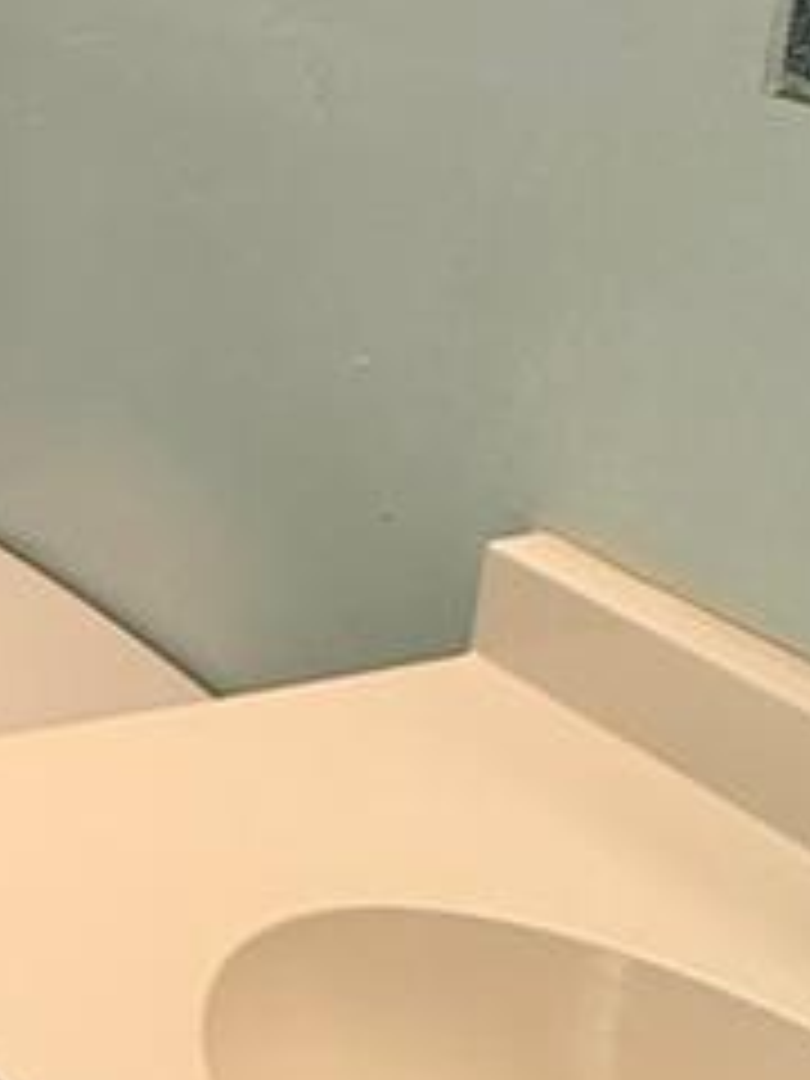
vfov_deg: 27.3
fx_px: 2184
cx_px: -810
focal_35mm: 70
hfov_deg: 16.2
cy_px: 238
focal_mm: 2.22
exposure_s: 1/60
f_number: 2.2
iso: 320
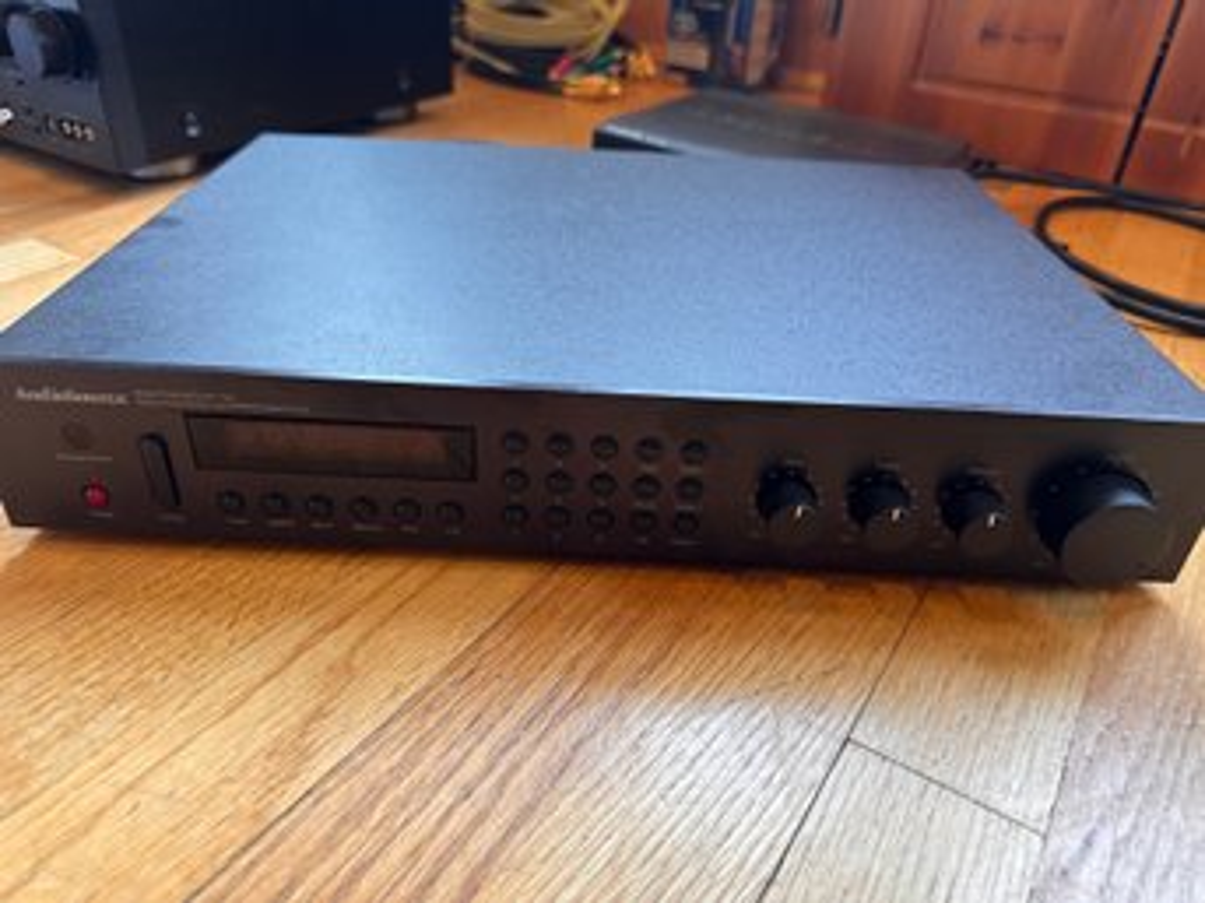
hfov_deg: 71.6
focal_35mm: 24
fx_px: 835
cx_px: 602
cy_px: 452
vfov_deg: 56.8
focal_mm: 6.86
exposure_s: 1/60
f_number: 1.78
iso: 125
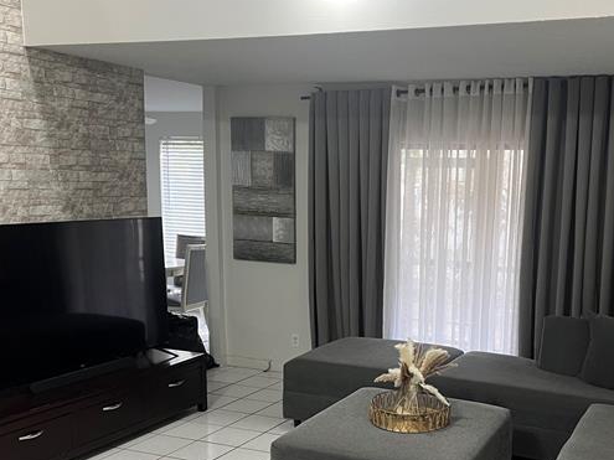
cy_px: 304
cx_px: 407
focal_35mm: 42
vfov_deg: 34.0
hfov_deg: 44.2
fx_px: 745
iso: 125
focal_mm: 5.7
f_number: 1.5
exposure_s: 1/60
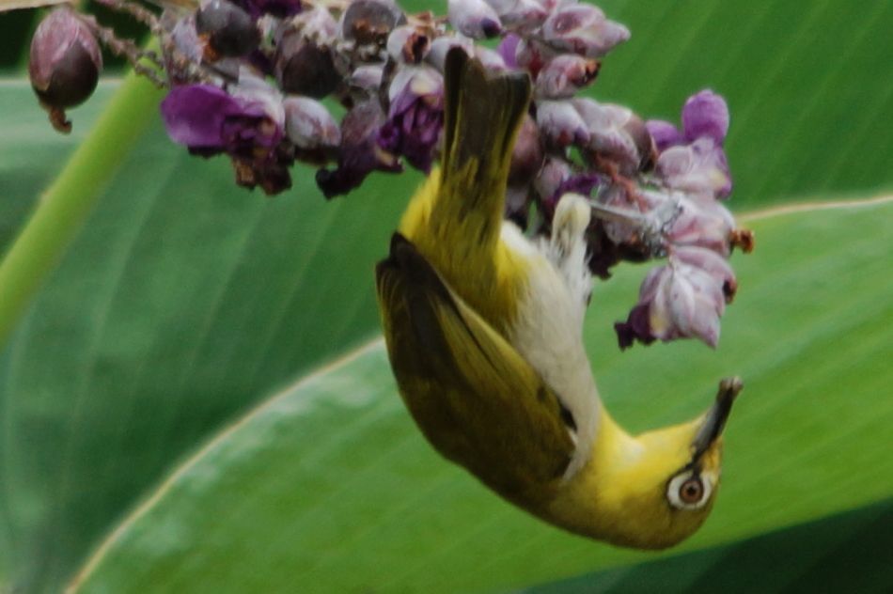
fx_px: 18591
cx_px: 446
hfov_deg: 2.8
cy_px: 297
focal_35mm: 750
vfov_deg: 1.8
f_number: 6.3
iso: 400
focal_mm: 500
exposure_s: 1/250
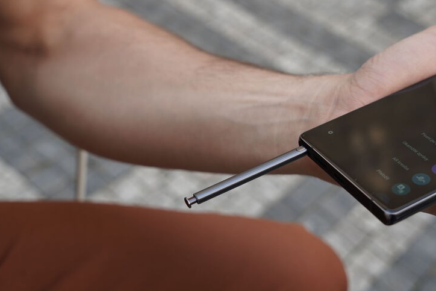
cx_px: 233
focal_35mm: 57
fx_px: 690
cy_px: 127
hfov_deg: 35.0
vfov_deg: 23.8
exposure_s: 1/200
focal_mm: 43
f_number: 5.6
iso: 250
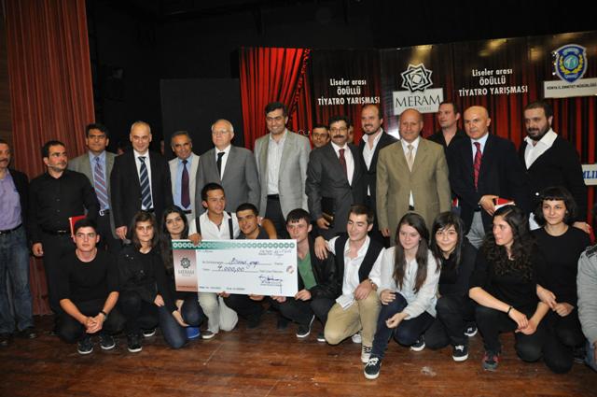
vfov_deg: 47.8
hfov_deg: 67.4
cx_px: 298
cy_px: 198
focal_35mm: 27
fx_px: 447
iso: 800
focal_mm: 18
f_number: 4
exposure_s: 1/60
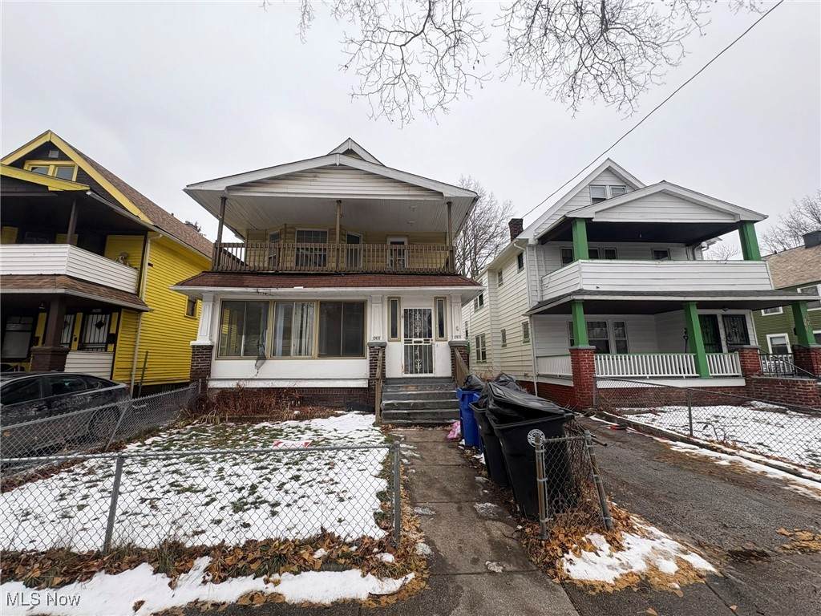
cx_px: 410
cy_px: 308
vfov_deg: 85.7
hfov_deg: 102.1
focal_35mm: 14
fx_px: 332
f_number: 2.2
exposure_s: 1/263
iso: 64
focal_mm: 2.22
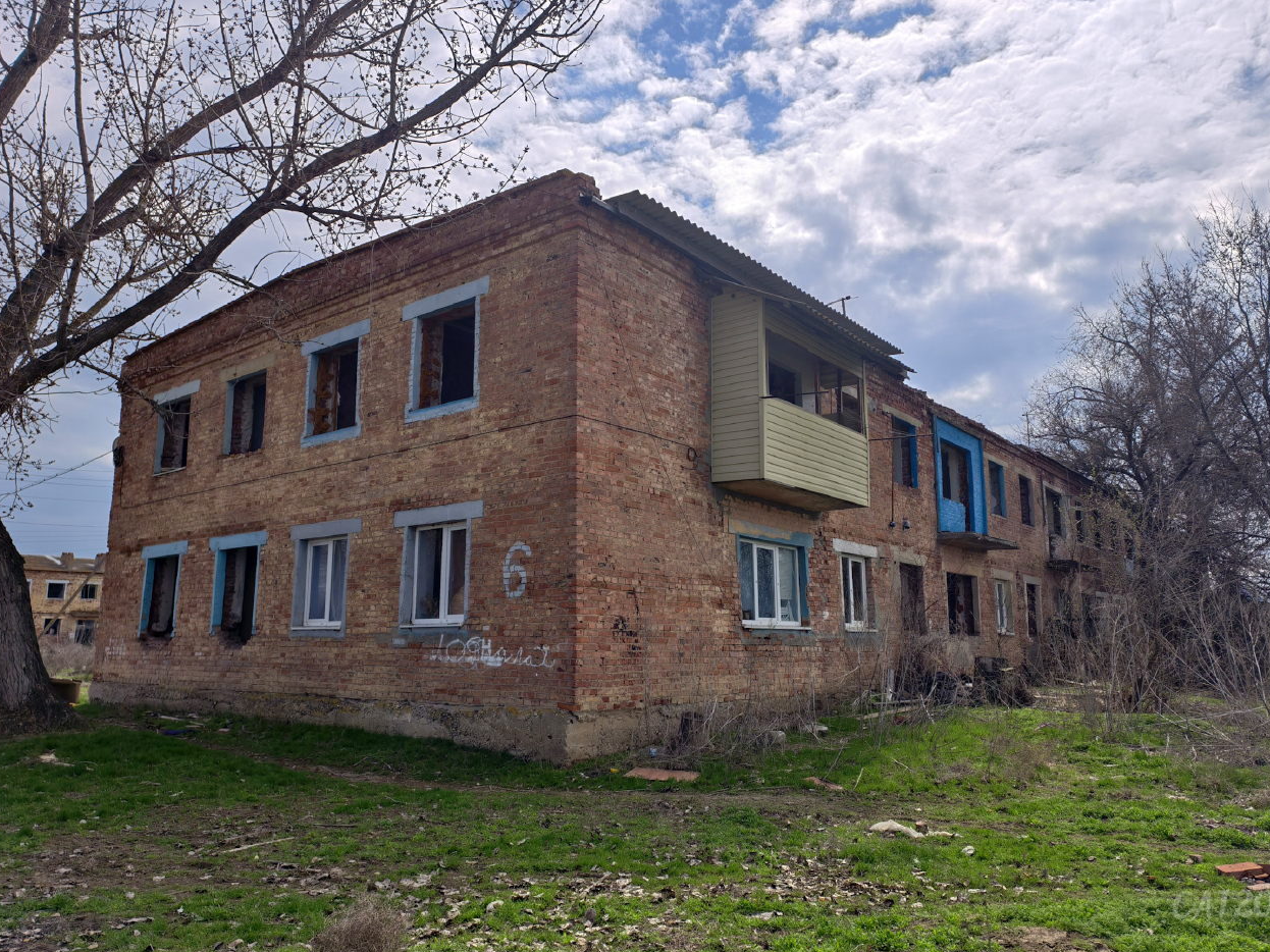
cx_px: 653
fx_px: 880
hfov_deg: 71.6
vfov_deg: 56.8
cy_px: 489
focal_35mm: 24
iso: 72
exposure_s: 1/5917
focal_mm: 6.54
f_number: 1.57
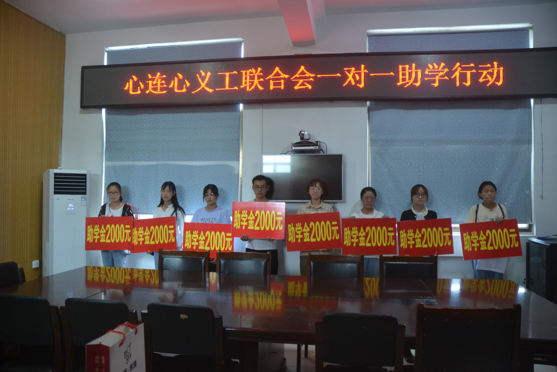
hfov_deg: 67.4
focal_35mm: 27
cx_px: 278
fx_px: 418
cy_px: 186
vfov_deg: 47.9
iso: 1800
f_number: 3.5
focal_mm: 18
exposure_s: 1/60
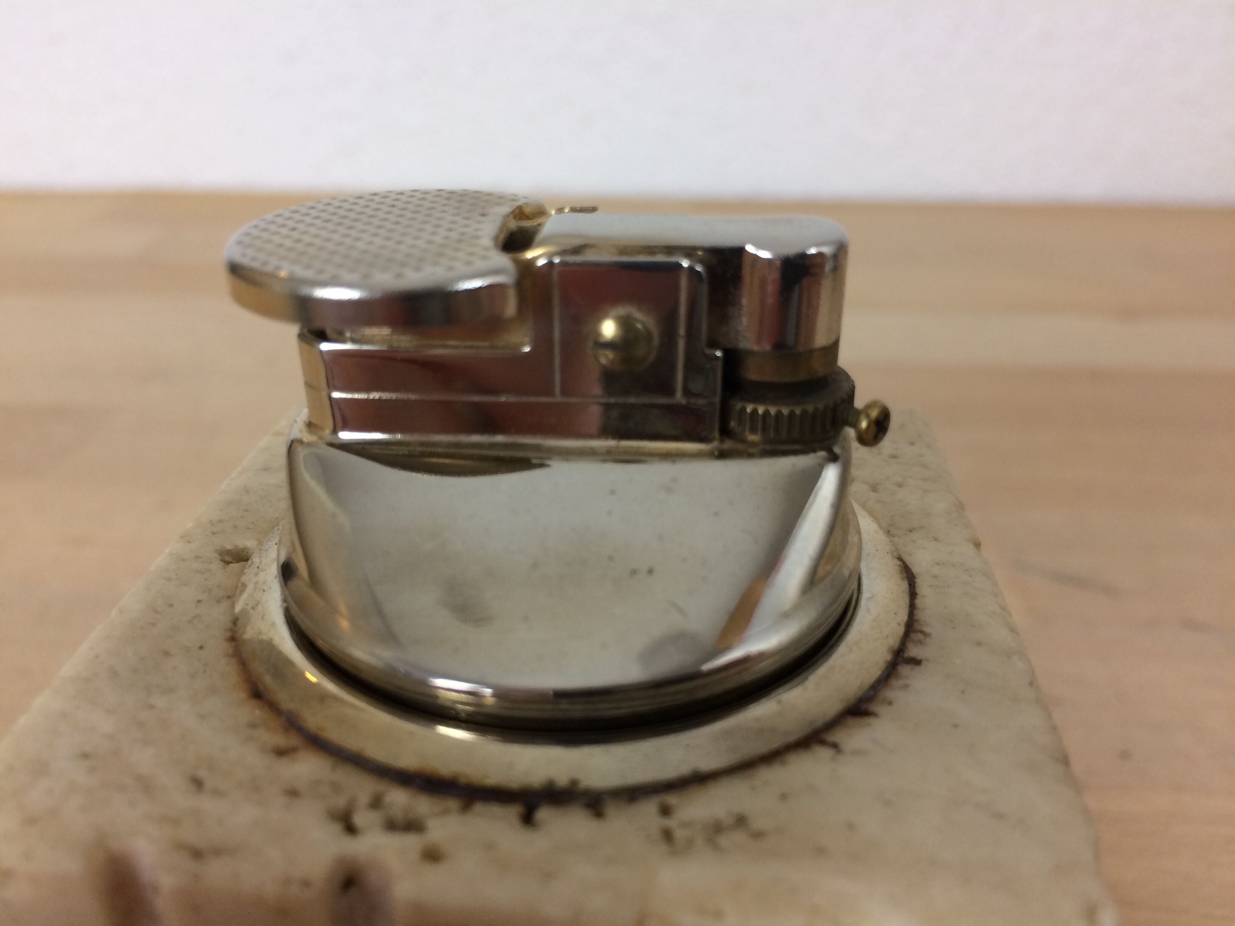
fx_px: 1035
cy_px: 463
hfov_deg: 61.7
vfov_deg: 48.2
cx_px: 618
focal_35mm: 29
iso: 40
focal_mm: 4.15
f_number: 2.2
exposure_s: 1/33
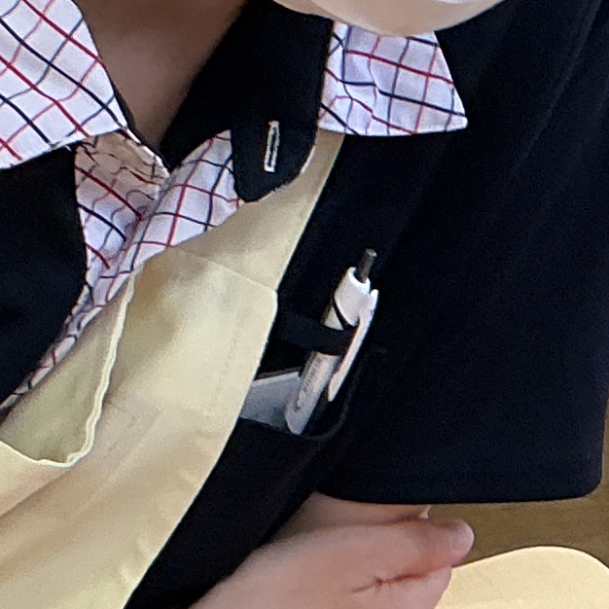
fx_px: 3284
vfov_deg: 10.5
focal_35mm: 165
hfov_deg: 10.4
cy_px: 669
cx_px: 727
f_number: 1.8
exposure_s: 1/50
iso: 50
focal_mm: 3
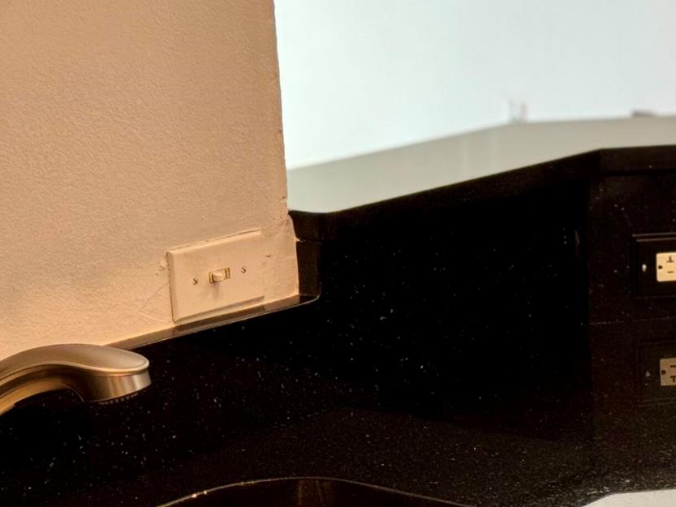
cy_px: 273
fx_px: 2305
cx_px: 773
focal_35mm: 118
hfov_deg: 16.1
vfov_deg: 12.6
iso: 50
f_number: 1.78
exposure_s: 1/60
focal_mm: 6.86
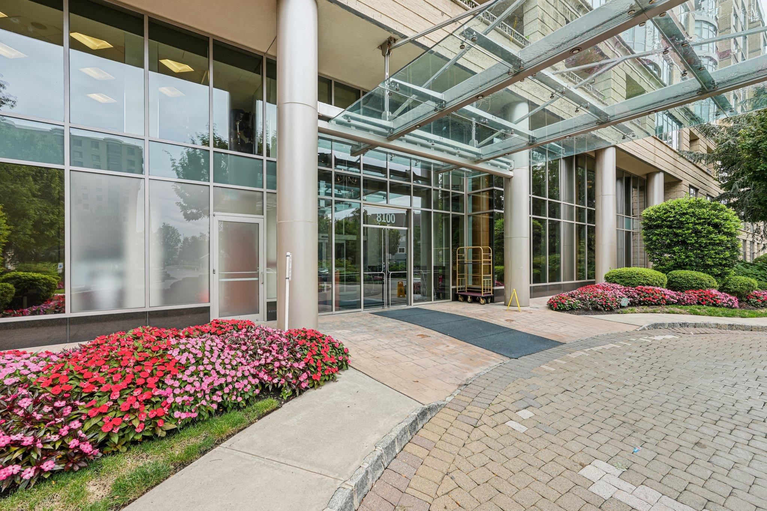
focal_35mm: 16
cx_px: 384
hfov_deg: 96.7
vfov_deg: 73.7
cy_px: 256
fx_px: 341
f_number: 8
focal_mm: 16
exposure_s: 1/40
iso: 100
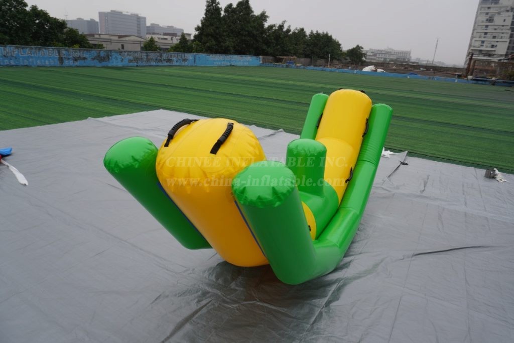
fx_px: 343
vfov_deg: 53.1
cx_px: 257
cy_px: 172
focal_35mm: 24
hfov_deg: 73.7
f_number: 6.3
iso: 100
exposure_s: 1/100
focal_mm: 16
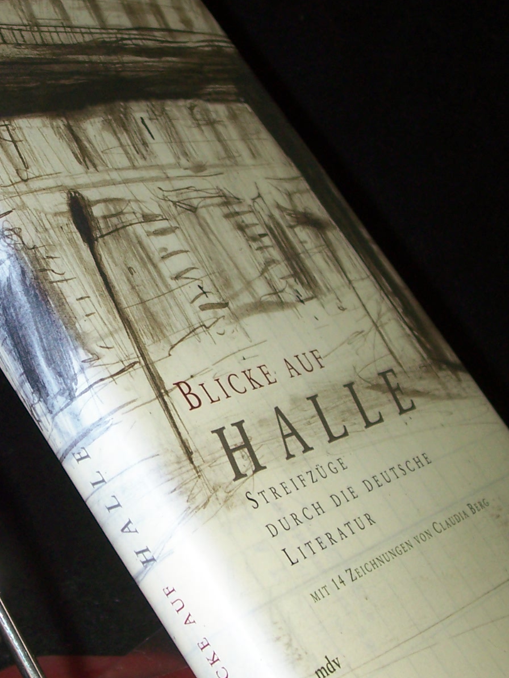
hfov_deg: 18.1
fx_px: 1588
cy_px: 346
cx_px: 118
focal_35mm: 81
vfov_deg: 24.1
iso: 80
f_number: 2.8
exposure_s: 1/60
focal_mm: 7
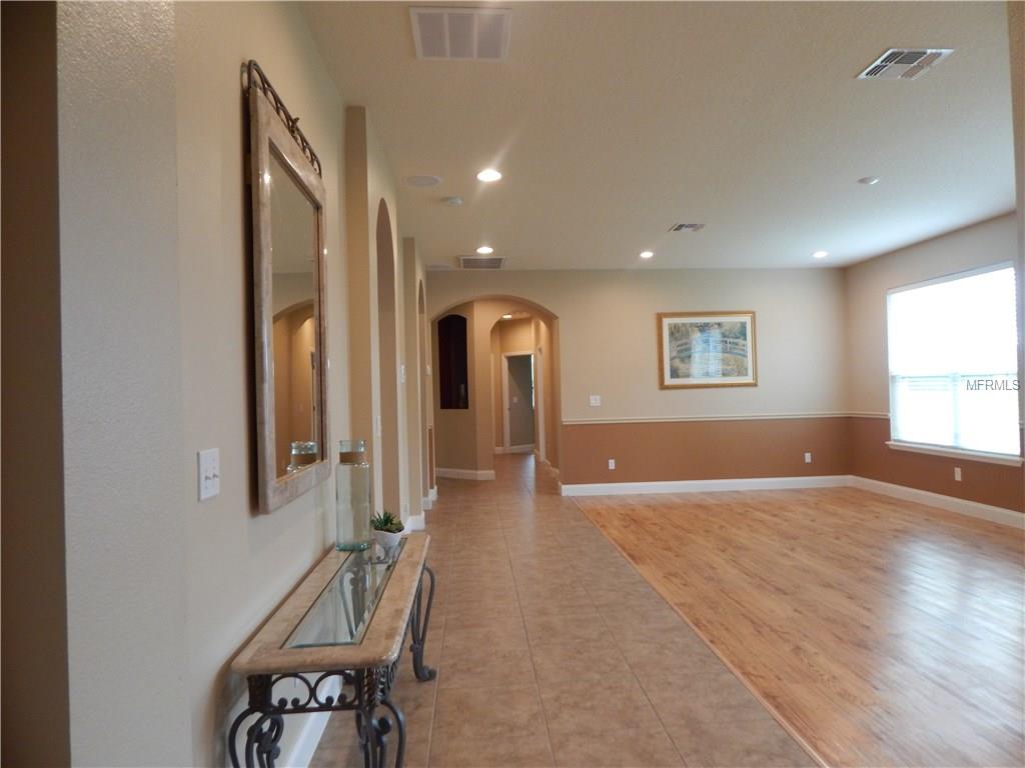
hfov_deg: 76.4
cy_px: 384
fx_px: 651
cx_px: 512
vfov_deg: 61.1
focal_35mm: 22
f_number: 3
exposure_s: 1/30
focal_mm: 4
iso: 220
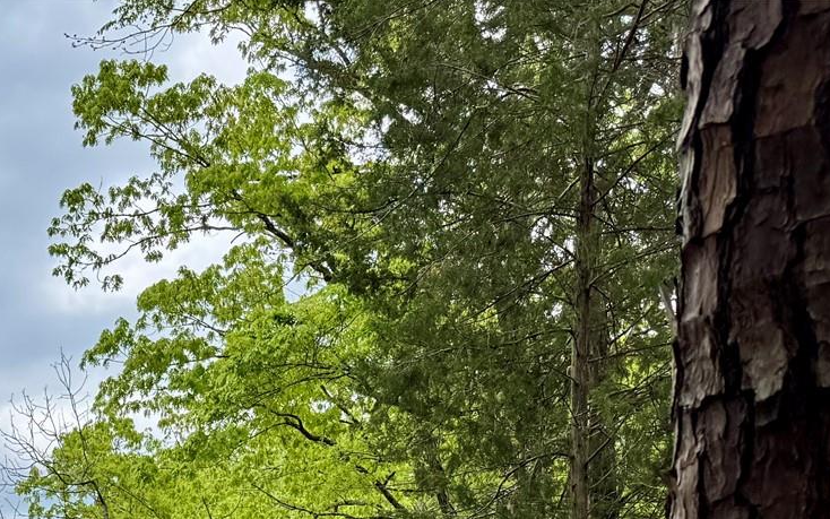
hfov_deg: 25.3
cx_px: -225
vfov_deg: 16.1
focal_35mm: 71
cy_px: 865
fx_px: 1606
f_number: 1.78
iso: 80
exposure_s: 1/1767
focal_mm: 6.76
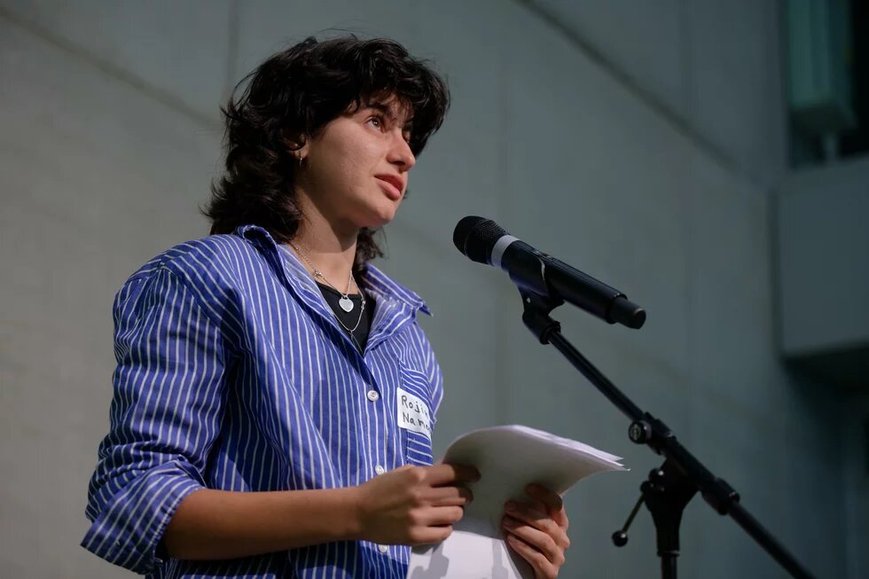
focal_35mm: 77
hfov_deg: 26.3
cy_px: 290
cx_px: 434
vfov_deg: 17.7
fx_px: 1858
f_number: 2.8
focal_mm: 77
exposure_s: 1/180
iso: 1100
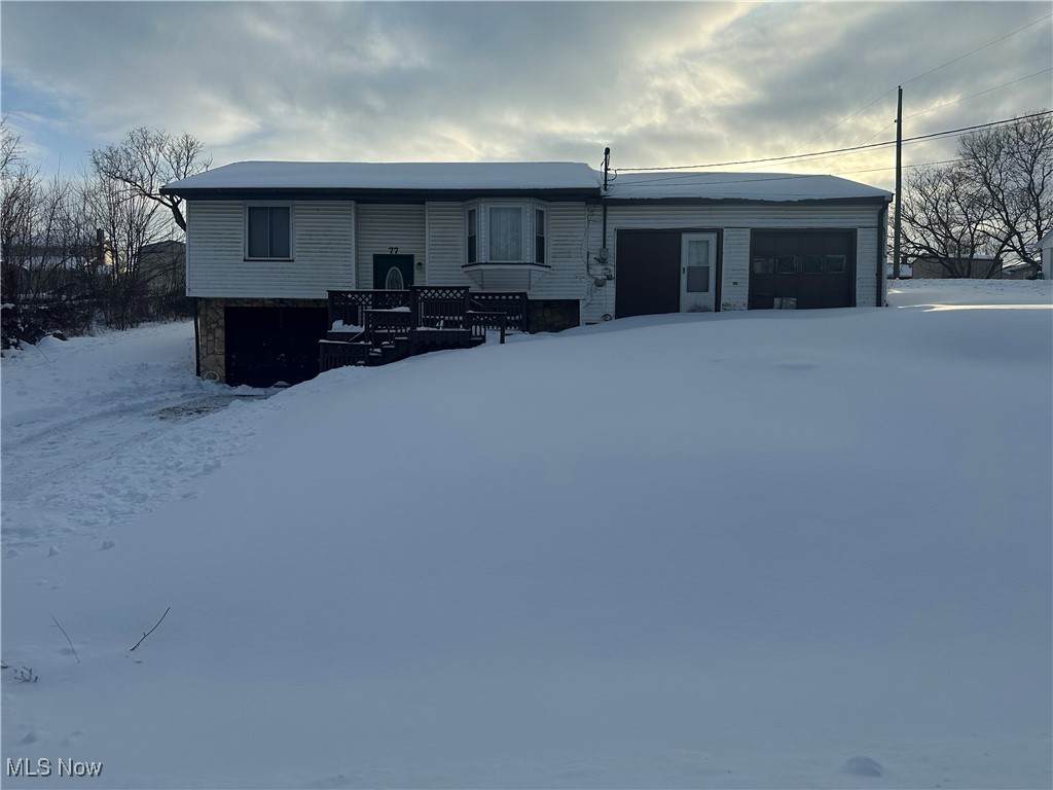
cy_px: 395
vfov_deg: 56.8
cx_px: 526
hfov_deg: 71.6
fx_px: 730
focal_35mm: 24
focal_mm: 6.86
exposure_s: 1/4184
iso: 80
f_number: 1.78
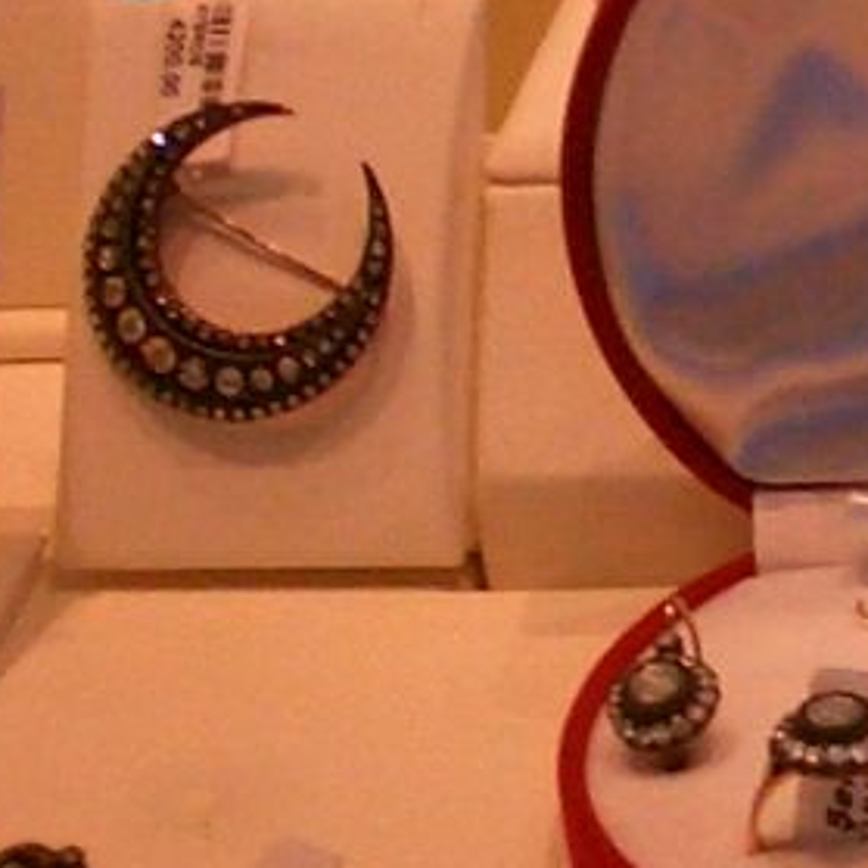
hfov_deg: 10.8
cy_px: 370
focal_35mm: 150
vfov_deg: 11.6
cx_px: 1599
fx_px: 4255
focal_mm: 5.6
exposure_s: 1/40
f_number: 3.5
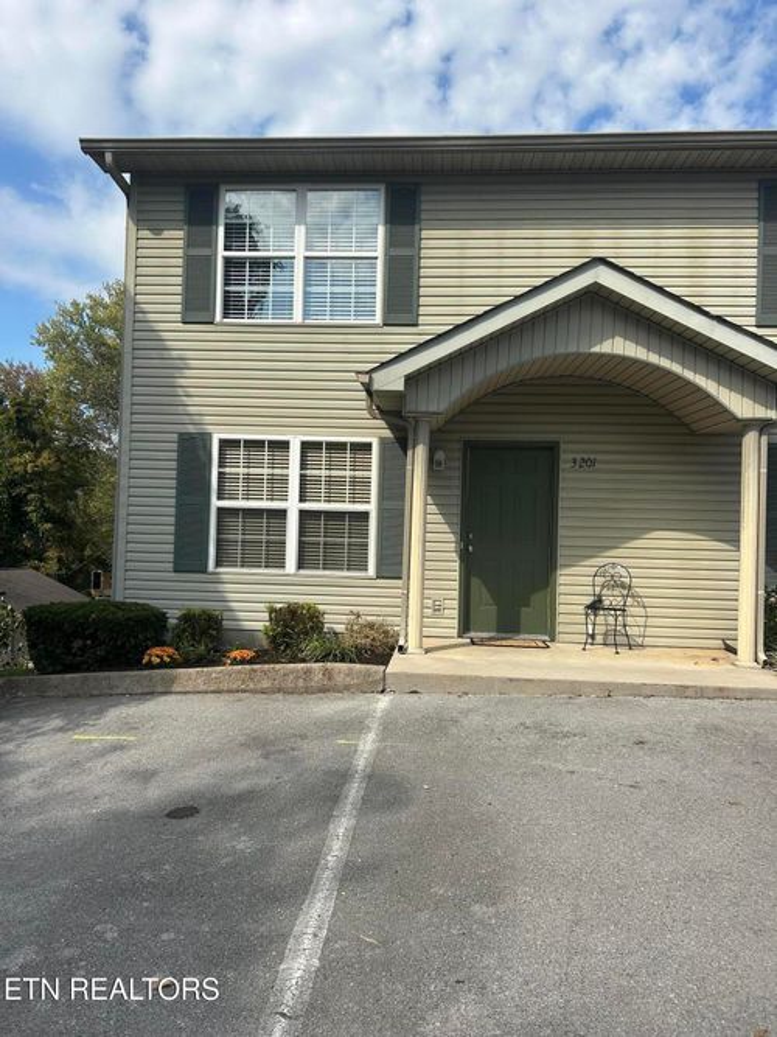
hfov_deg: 53.0
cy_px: 518
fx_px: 778
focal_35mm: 26
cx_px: 388
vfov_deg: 67.3
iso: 50
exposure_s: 1/3831
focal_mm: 5.7
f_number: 1.5
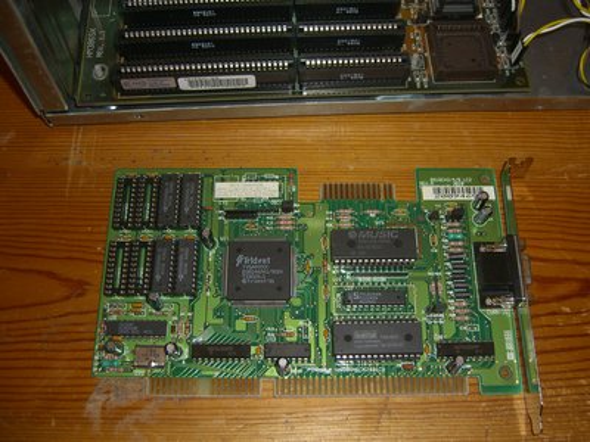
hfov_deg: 49.0
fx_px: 648
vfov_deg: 37.7
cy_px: 221
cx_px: 295
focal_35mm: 38
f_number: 2.8
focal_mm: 7.9
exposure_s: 1/60
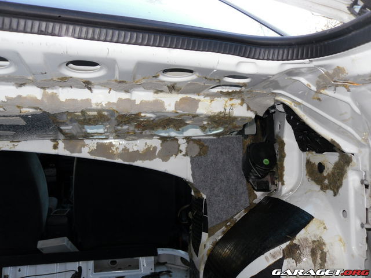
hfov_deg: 52.6
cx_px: 186
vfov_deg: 40.7
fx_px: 375
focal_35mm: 35
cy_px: 139
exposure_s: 1/45
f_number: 3.5
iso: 80
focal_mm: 6.3
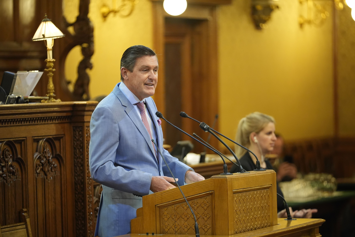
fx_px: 1972
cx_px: 178
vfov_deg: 6.9
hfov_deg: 10.3
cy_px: 118
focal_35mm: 200
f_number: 2.8
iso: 4000
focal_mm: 200
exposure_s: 1/250
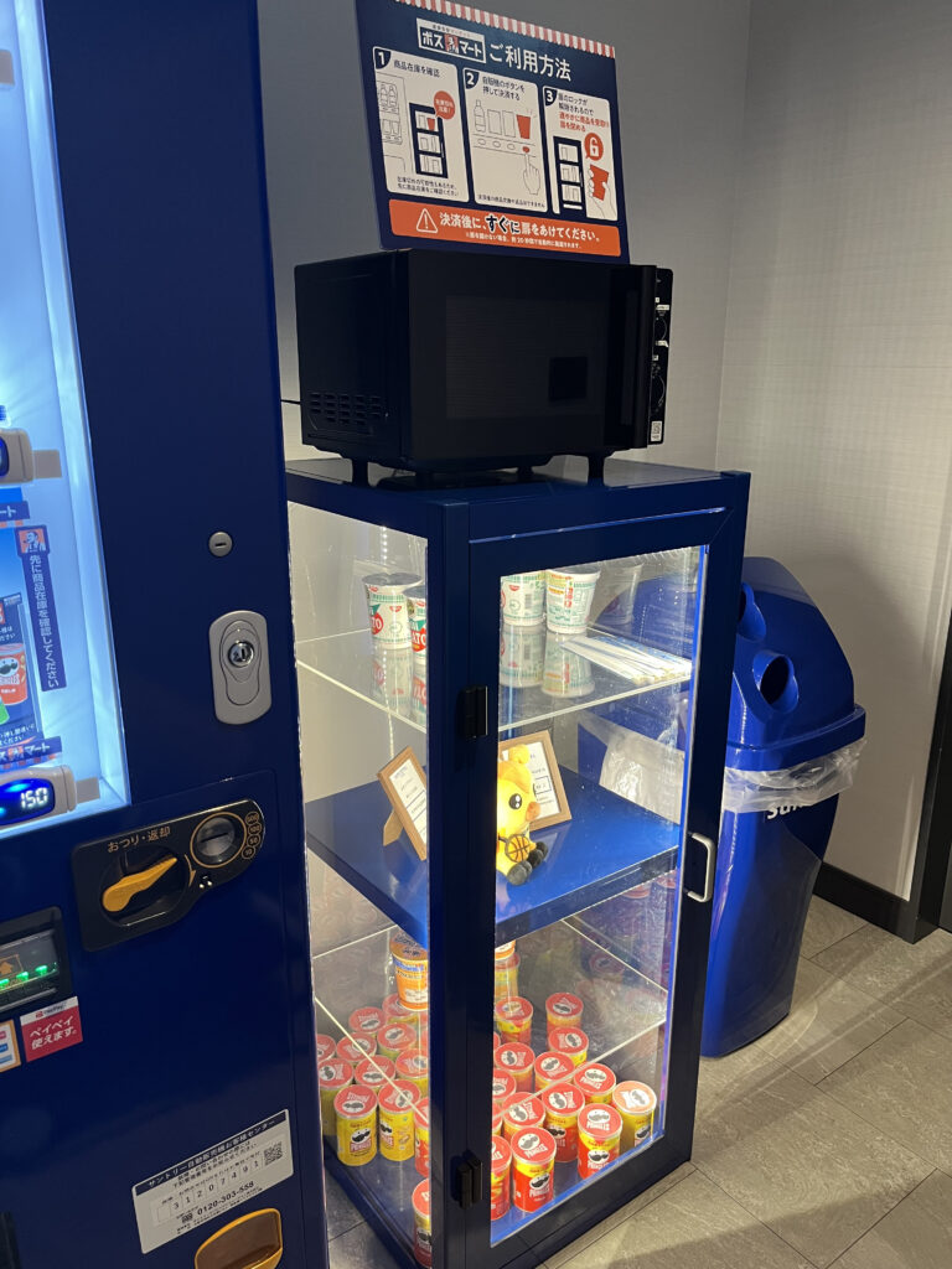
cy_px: 634
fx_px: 953
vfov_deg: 67.3
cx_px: 476
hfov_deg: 53.1
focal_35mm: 26
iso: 200
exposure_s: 1/50
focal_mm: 5.1
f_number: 1.6
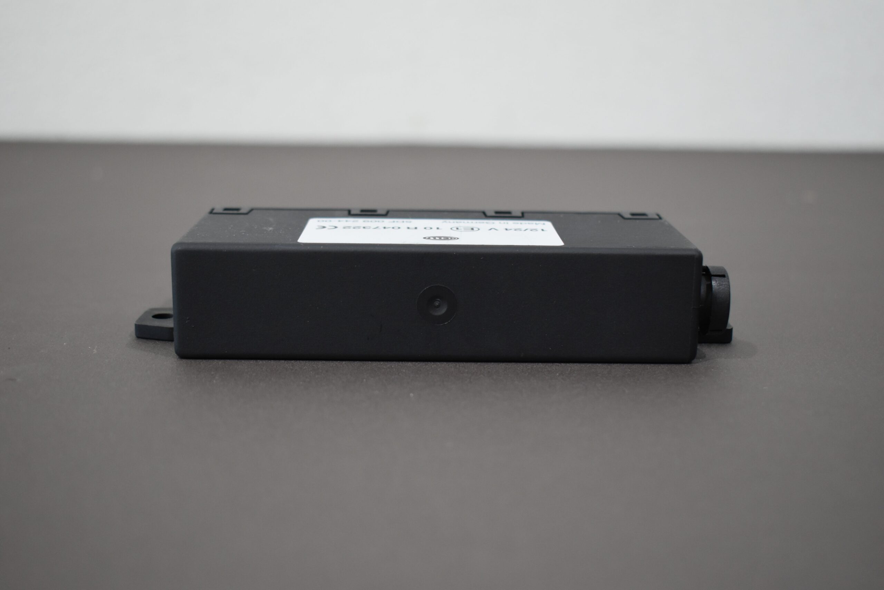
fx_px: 1179
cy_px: 295
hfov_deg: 41.1
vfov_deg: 28.1
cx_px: 442
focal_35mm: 48
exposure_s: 1/160
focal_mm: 32
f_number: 4.5
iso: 800
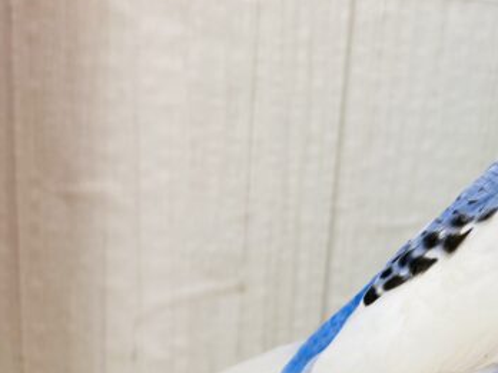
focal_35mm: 46
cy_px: 239
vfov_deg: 31.3
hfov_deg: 39.4
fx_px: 662
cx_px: 409
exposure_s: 1/100
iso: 32
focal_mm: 4.25
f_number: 1.8
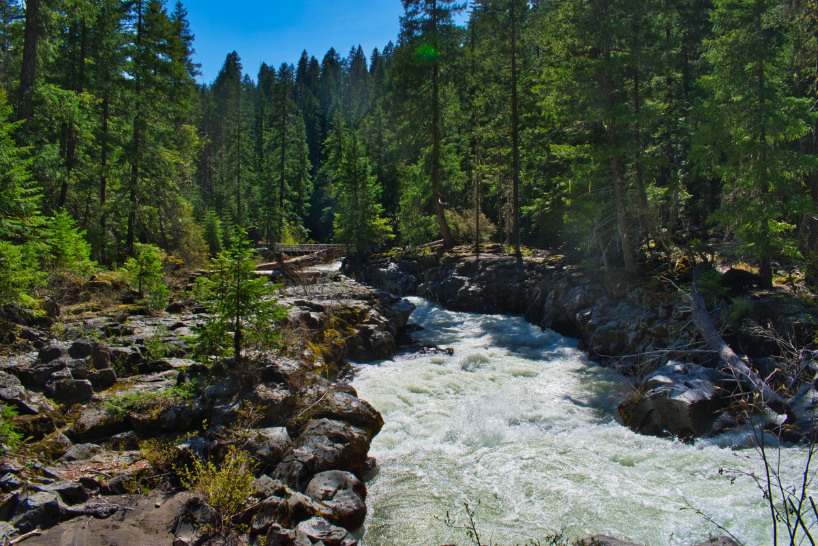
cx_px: 409
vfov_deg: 48.0
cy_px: 273
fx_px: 614
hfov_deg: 67.4
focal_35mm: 27
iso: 220
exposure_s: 1/500
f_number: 11
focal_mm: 18
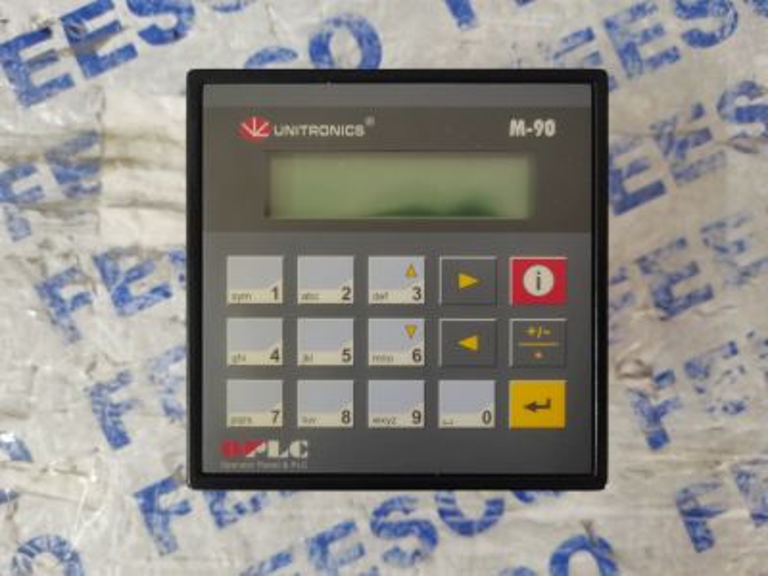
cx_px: 384
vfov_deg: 53.1
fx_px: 577
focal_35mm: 26
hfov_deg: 67.3
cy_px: 288
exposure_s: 1/25
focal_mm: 5.58
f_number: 1.8
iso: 640
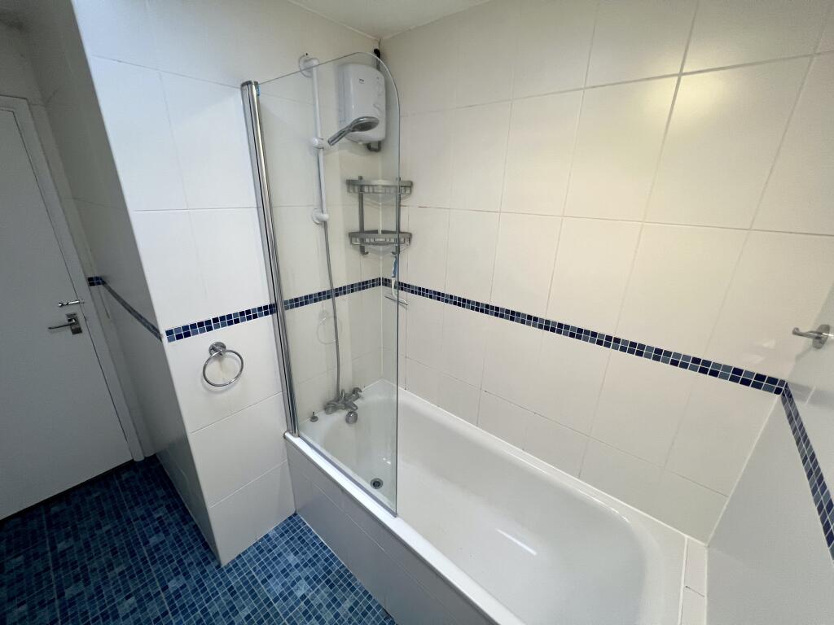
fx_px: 313
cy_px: 312
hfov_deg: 106.2
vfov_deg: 89.9
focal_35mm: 13
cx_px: 417
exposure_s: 1/100
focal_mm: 1.57
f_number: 1.8
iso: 160
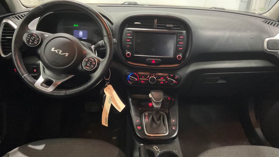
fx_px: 237
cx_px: 140
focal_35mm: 32
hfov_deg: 61.0
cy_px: 63
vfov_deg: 36.5
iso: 320
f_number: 1.8
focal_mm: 3
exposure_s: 1/30
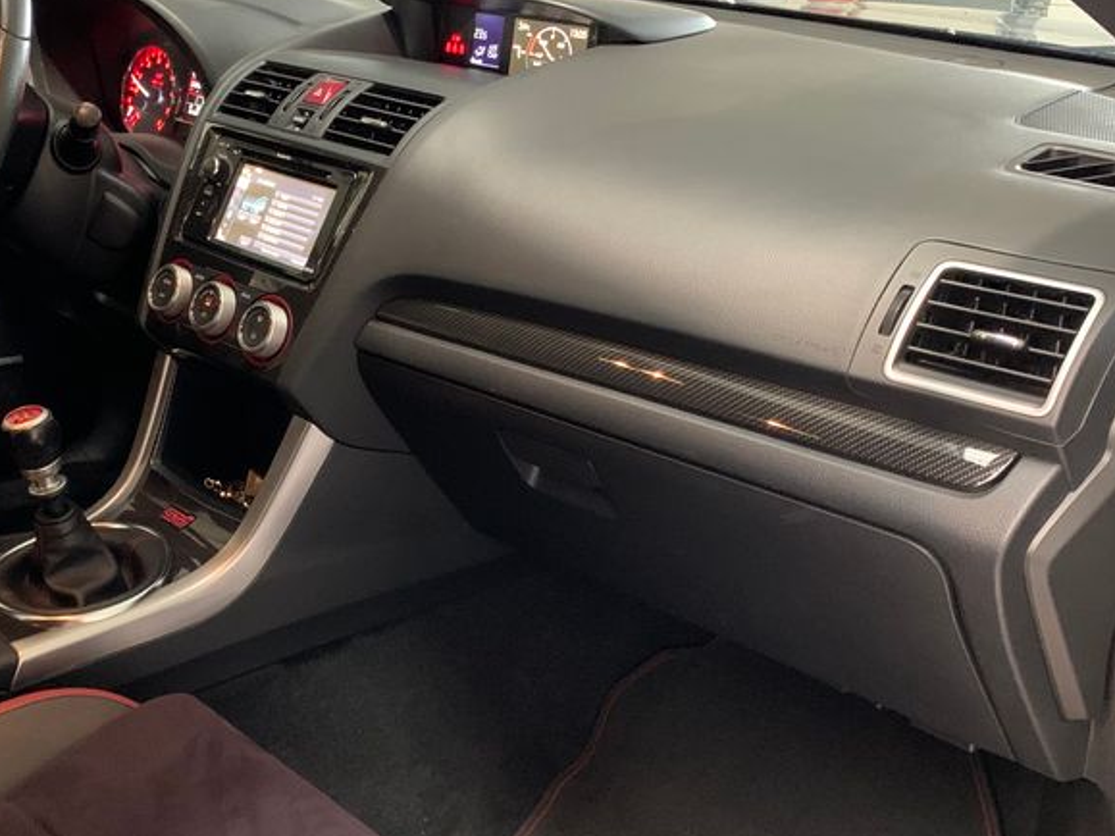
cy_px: 480
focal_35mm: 46
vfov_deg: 31.5
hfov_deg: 40.4
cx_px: 318
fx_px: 1481
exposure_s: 1/30
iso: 640
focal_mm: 4.25
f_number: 1.8
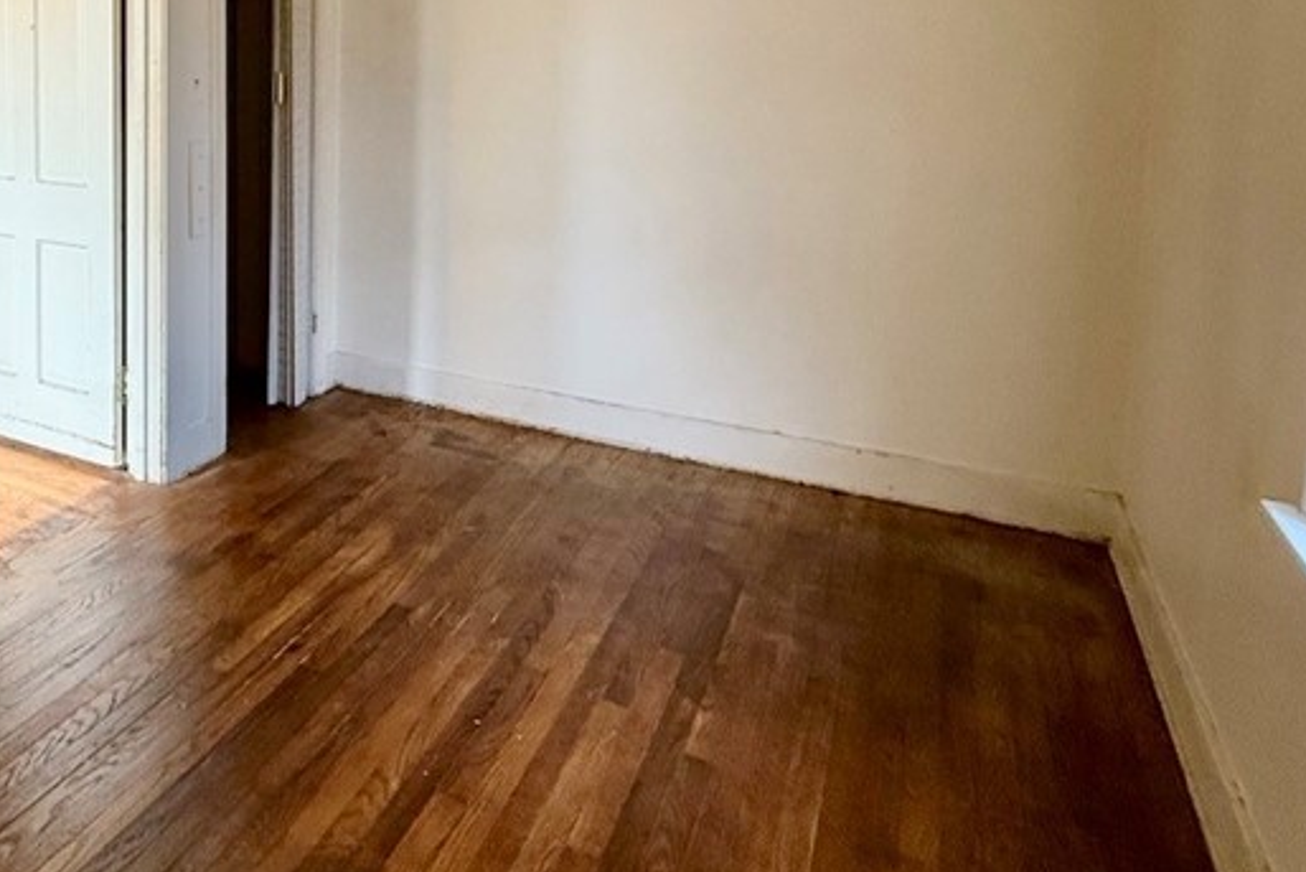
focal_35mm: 29
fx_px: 1052
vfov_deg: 42.6
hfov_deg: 57.7
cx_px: 219
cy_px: 153
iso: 320
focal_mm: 2.22
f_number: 2.2
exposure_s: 1/120
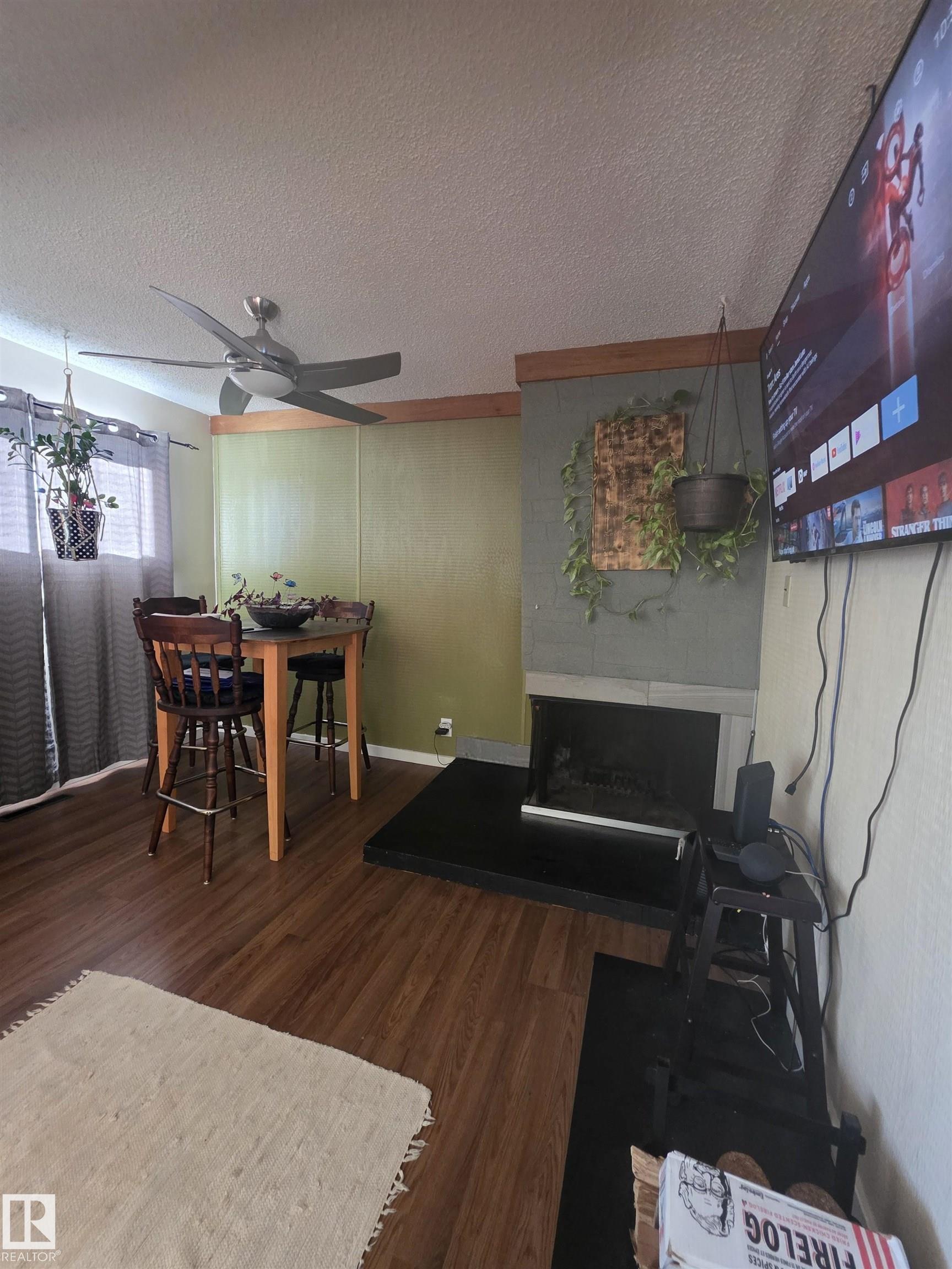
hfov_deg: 89.9
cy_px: 634
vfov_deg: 106.2
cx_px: 476
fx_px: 477
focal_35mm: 13
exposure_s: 1/60
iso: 640
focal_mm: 2.2
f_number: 1.9
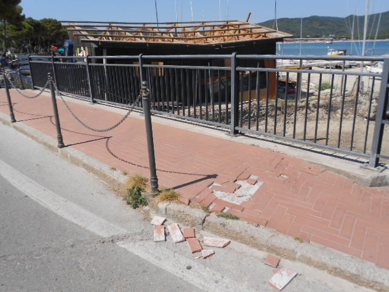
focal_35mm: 29
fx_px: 326
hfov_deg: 61.7
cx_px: 194
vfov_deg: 48.2
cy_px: 146
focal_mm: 5.3
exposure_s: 1/1250
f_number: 3.4
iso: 80
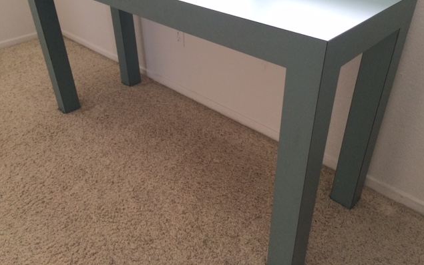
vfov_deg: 40.4
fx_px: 358
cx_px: 213
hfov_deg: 61.2
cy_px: 107
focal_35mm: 31
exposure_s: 1/30
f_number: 2.2
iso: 100
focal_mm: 4.15
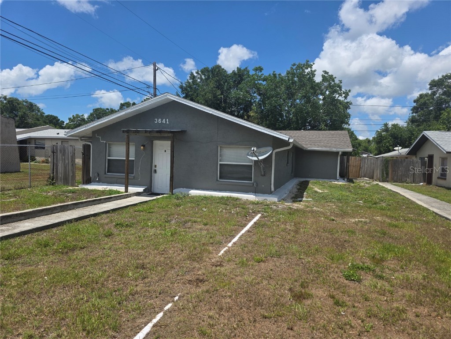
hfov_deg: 73.9
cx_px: 226
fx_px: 300
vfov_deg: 58.9
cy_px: 170
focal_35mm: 23
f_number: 1.7
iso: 80
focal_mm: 6.3
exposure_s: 1/7333
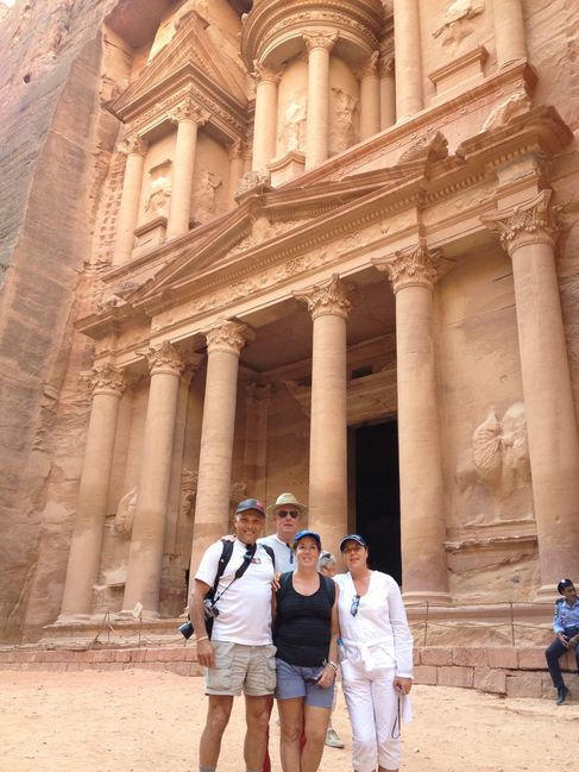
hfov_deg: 40.7
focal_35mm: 35
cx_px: 290
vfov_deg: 52.6
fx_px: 780
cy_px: 386
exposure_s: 1/120
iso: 100
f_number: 2.4
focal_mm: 4.28
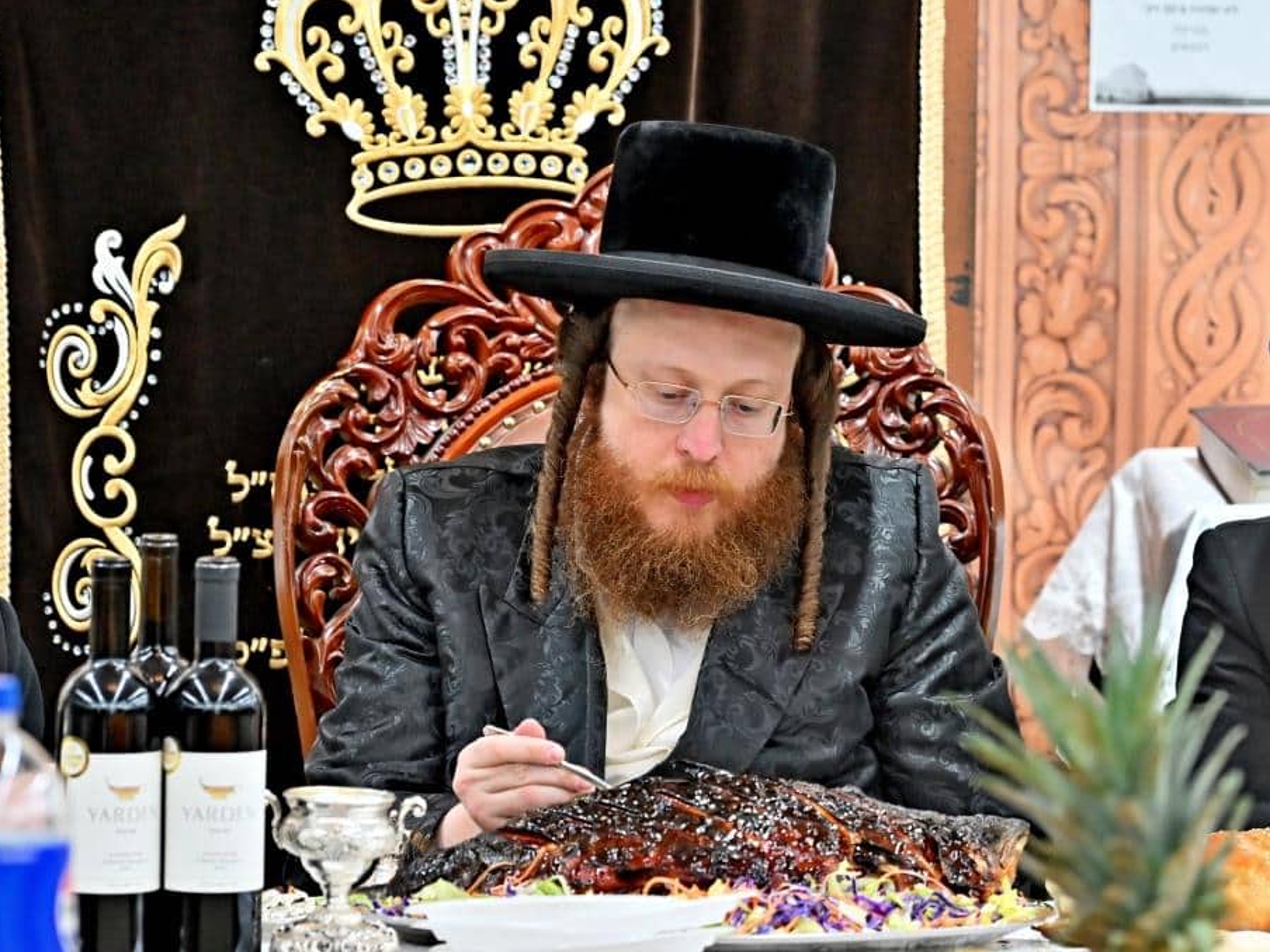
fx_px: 6274
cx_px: 709
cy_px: 476
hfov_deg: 11.6
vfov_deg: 8.7
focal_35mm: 171
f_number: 4
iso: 1250
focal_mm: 105
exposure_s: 1/320
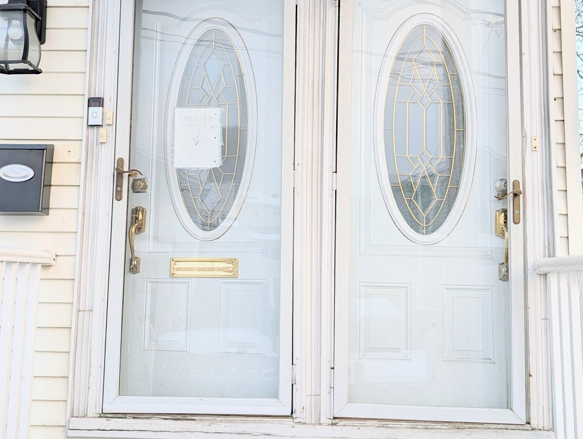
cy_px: 183
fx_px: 742
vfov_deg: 32.9
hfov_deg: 42.8
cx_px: 259
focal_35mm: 44
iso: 22
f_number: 1.68
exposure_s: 1/97.9
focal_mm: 6.9
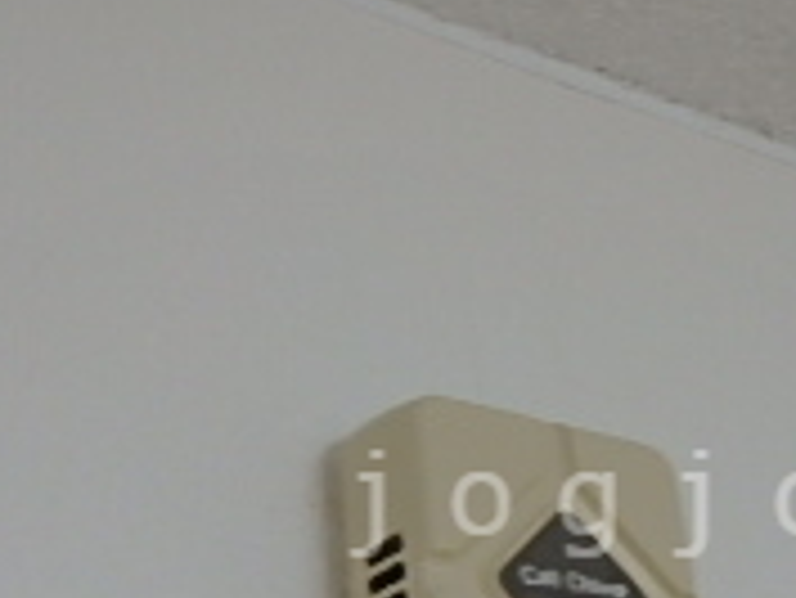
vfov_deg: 19.2
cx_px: 657
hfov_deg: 25.1
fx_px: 1749
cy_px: 504
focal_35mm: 76
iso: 200
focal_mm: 3.7
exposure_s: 1/50
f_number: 3.5
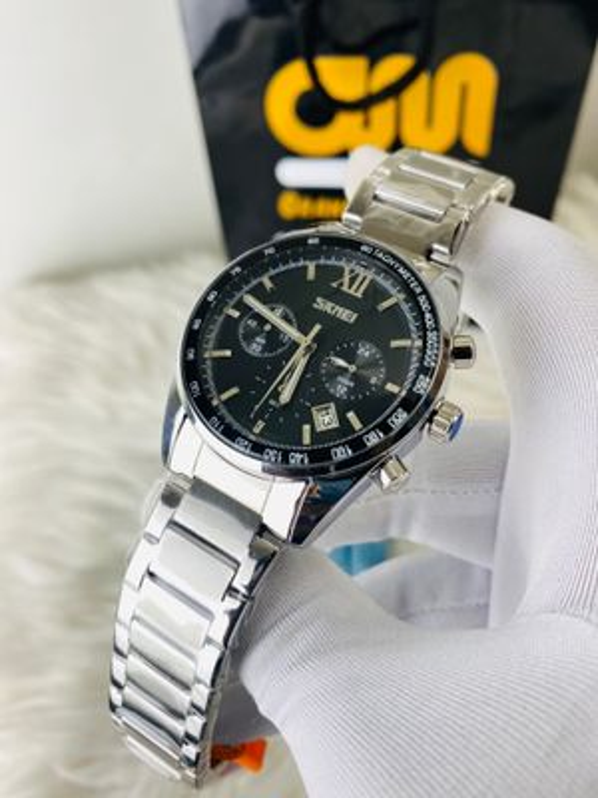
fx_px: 576
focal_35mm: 25
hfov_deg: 54.9
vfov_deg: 69.4
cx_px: 299
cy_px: 399
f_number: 1.8
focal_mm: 4.25
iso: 40
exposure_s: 1/100
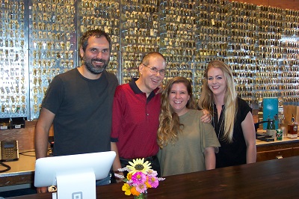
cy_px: 100
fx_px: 315
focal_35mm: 38
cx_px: 150
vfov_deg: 35.0
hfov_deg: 50.7
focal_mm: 8
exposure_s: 1/30
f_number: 2.8
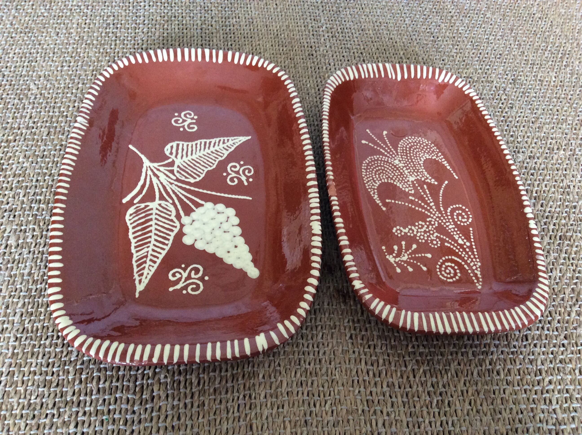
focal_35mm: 32
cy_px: 218
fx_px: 537
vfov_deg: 44.1
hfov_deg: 56.9
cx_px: 291
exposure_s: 1/25
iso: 200
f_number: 2.4
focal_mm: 3.3
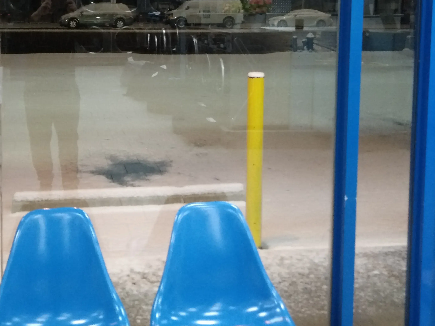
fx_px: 565
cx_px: 139
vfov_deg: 31.3
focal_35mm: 45
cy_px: 63
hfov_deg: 41.4
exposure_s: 1/20
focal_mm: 4.04
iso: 1300
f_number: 2
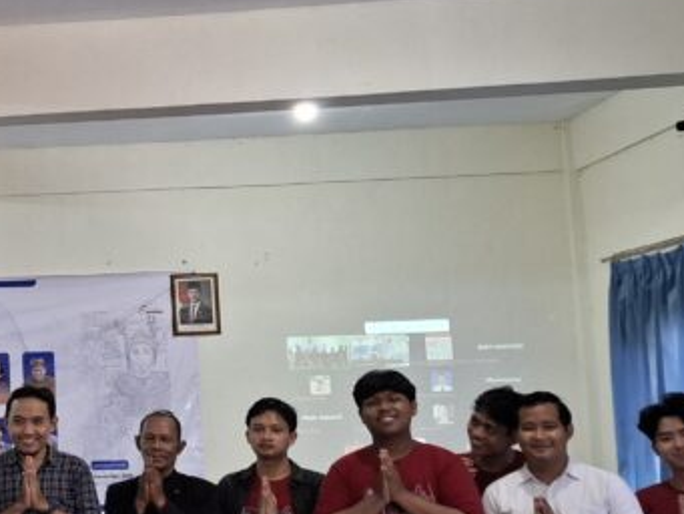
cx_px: -88
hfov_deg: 25.8
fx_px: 1364
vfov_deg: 21.3
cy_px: 295
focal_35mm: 69
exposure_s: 1/50
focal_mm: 5.54
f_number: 1.8
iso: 200
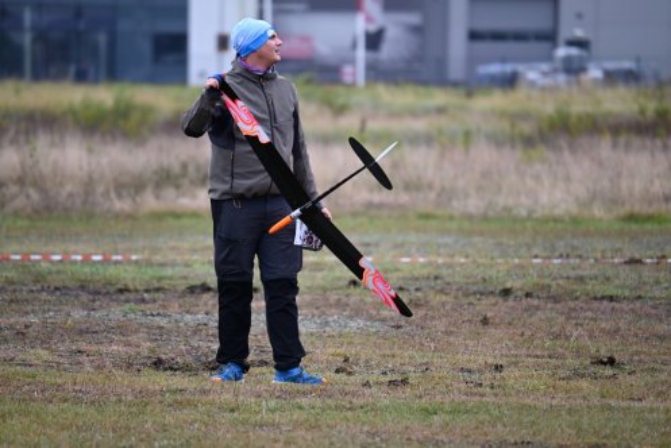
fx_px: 7460
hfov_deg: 5.2
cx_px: 336
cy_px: 224
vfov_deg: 3.4
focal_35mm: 400
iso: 1250
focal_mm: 400
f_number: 6.3
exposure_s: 1/400
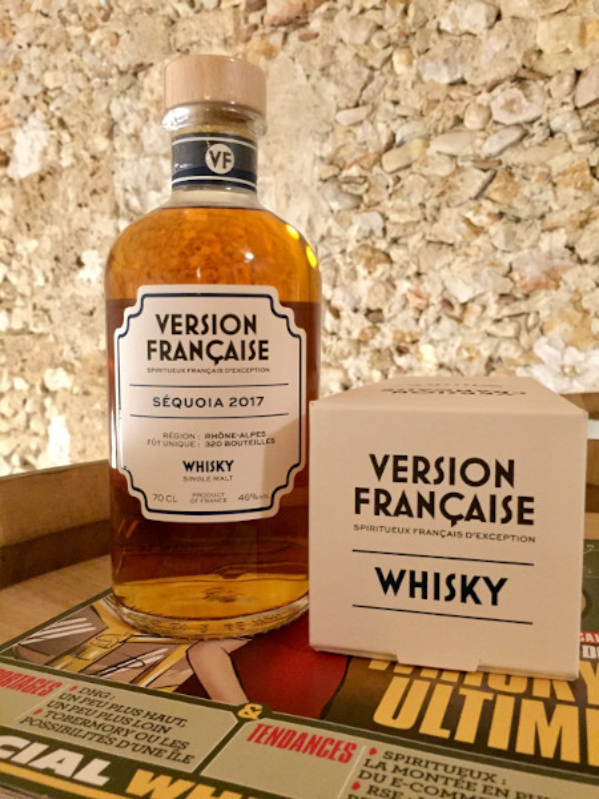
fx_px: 669
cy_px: 400
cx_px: 300
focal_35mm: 29
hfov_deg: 48.2
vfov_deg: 61.7
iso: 400
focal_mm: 4.15
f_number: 2.2
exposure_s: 1/17
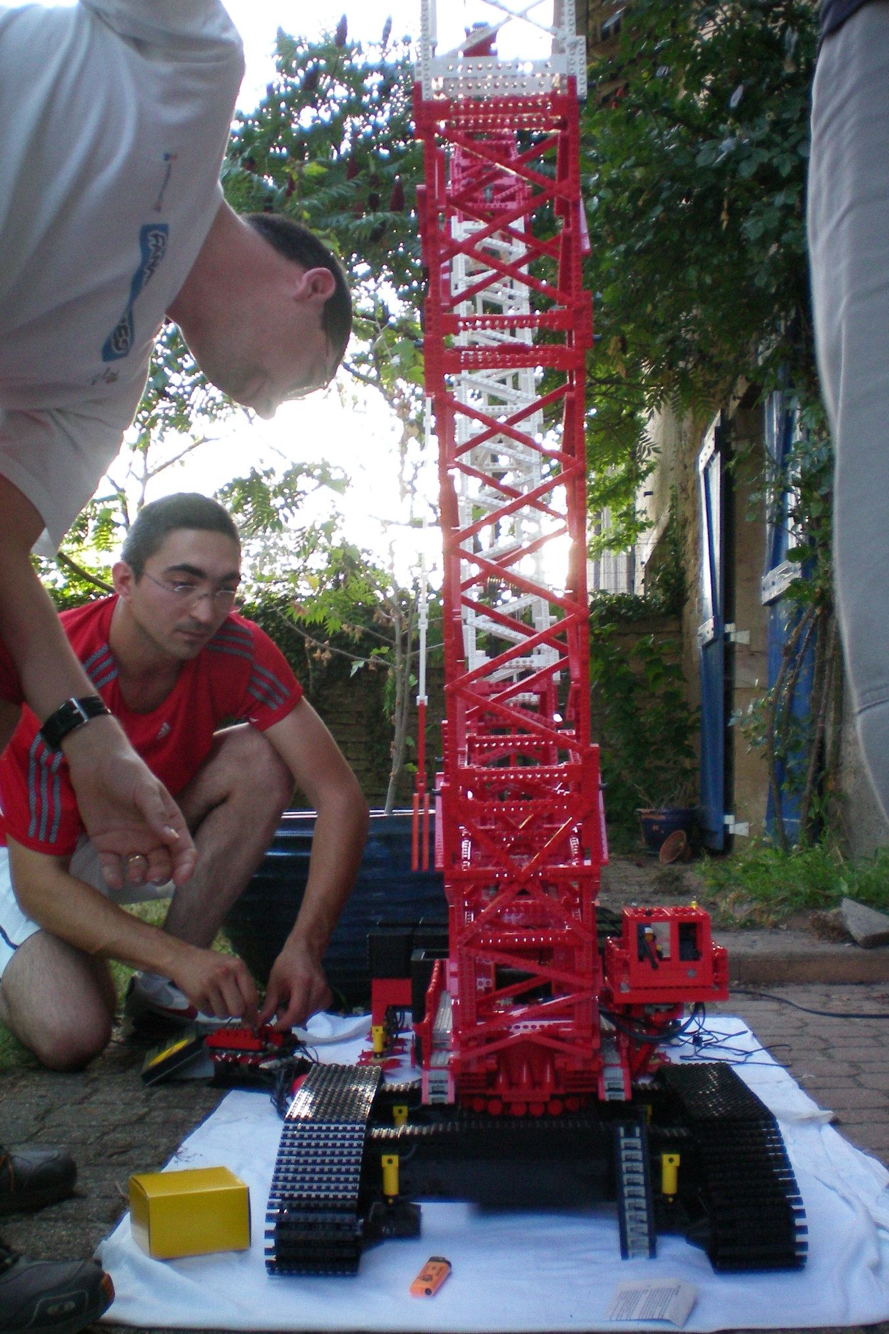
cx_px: 463
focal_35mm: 40
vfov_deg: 48.5
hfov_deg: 33.4
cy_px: 674
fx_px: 1482
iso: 100
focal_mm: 6.3
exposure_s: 1/50
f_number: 3.1
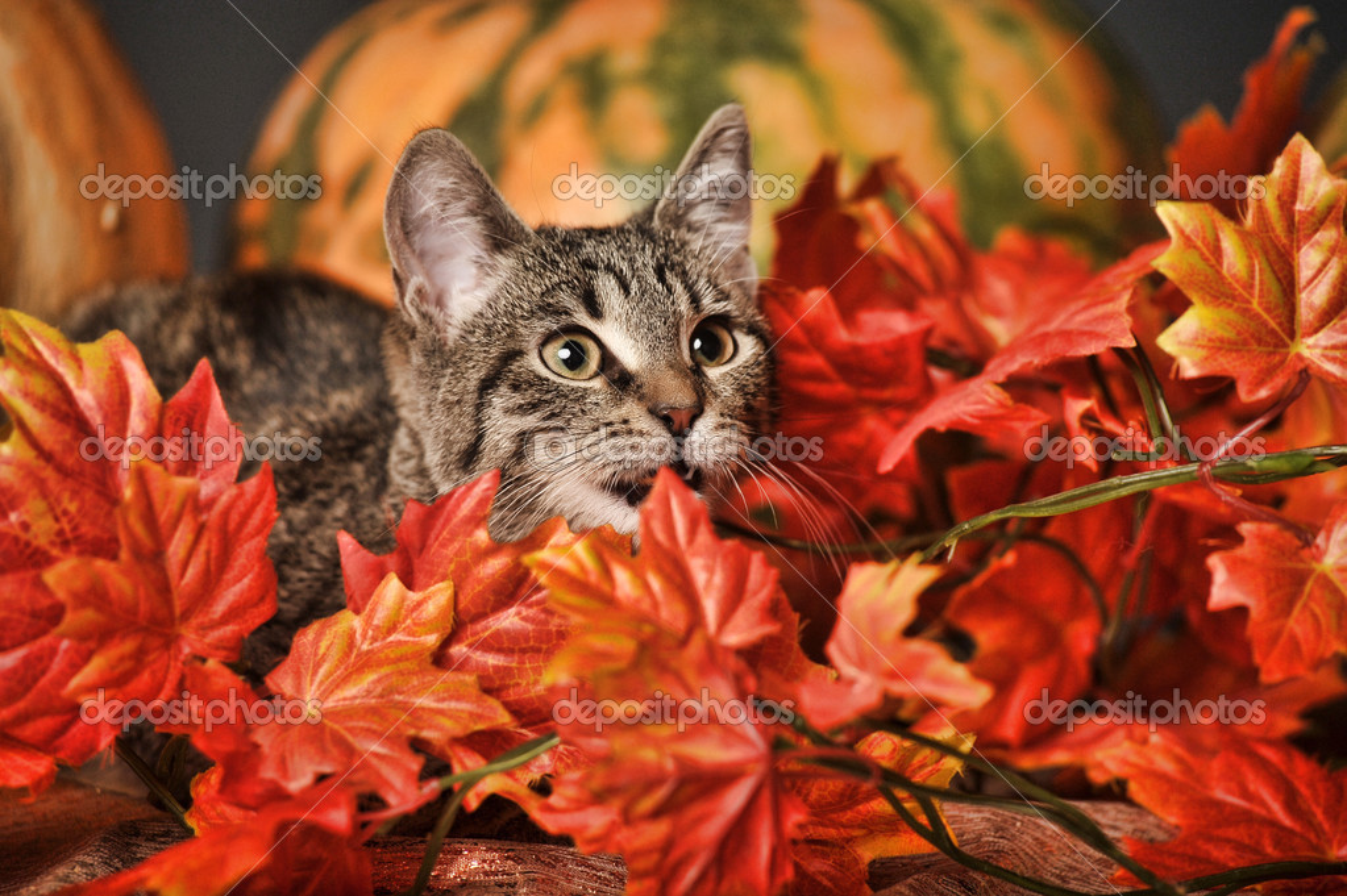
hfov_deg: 11.1
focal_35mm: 185
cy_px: 448
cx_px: 674
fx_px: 6918
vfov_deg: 7.4
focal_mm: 185
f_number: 7.1
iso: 500
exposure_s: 1/160
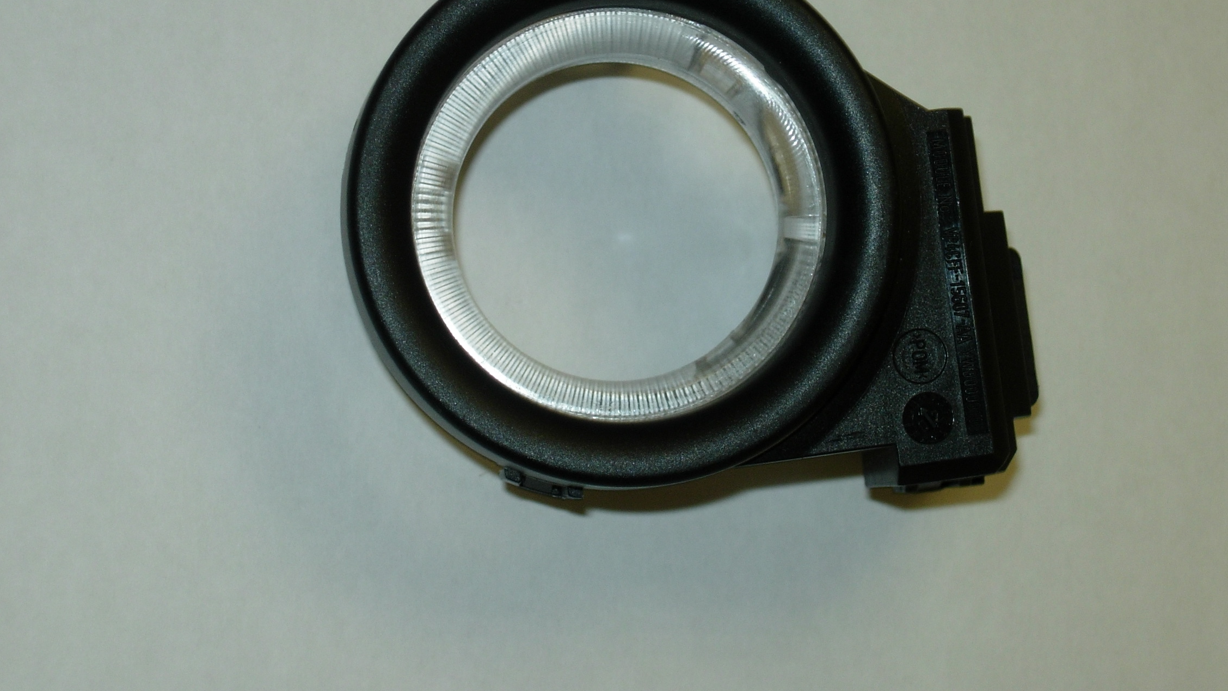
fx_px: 3679
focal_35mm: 113
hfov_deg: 18.9
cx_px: 618
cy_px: 251
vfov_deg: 10.7
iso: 79
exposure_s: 1/64
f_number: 4.6
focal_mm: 21.3
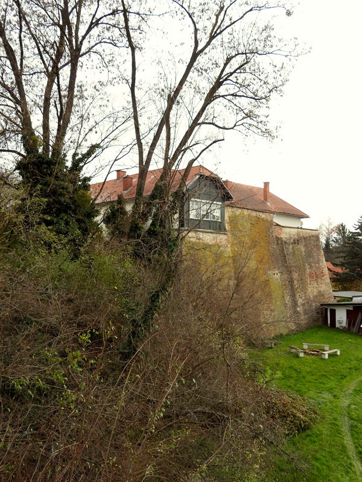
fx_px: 418
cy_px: 241
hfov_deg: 46.8
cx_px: 181
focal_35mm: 30
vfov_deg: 60.0
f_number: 3.2
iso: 100
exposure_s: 1/320
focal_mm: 5.4
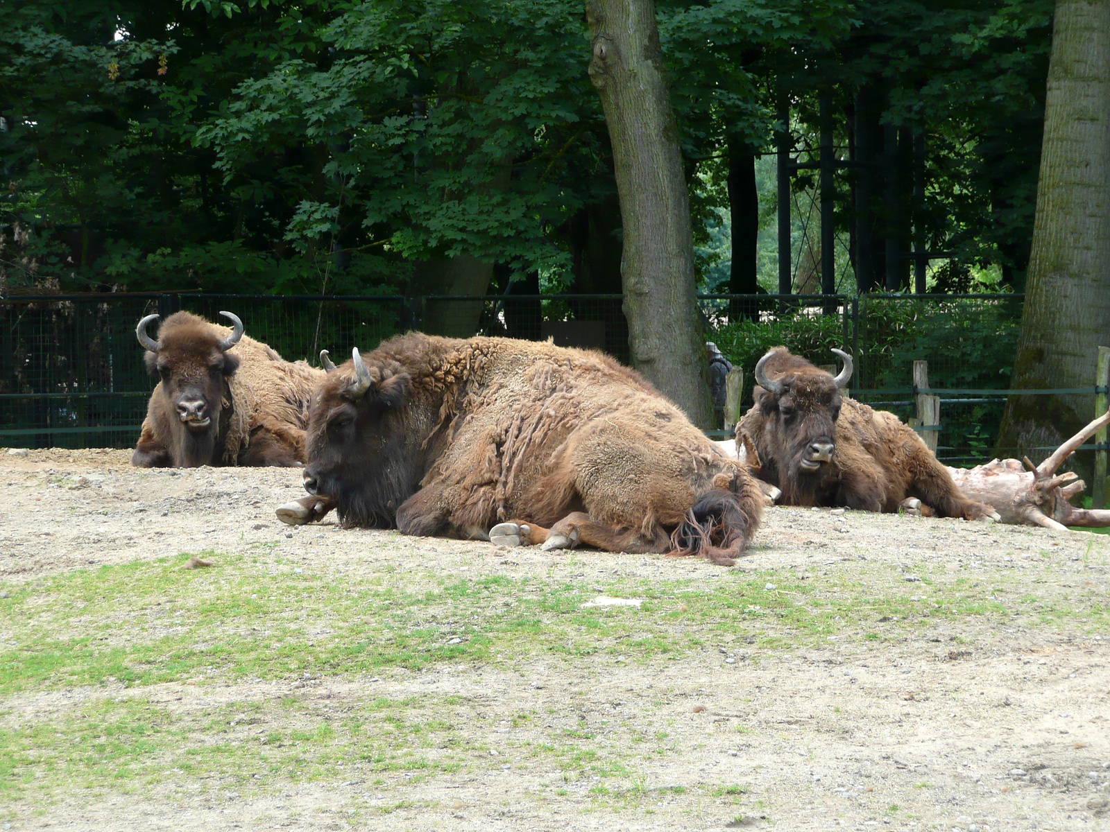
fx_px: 5066
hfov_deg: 12.5
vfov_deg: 9.4
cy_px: 416
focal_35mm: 158
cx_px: 555
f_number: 4.8
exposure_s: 1/60
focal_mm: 26
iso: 100
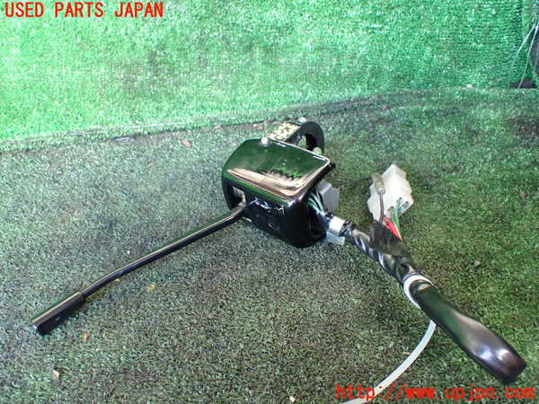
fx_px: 467
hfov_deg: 60.0
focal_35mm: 30
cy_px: 202
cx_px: 270
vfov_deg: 46.8
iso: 800
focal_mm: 5.4
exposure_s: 1/100
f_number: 2.3
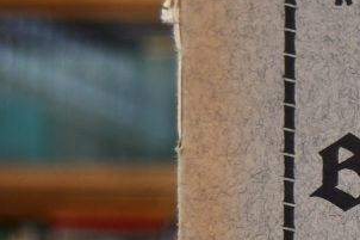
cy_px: 321
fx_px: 1529
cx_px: 585
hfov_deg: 12.6
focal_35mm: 153
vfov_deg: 8.8
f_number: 3.5
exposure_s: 1/125
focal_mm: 22
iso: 800
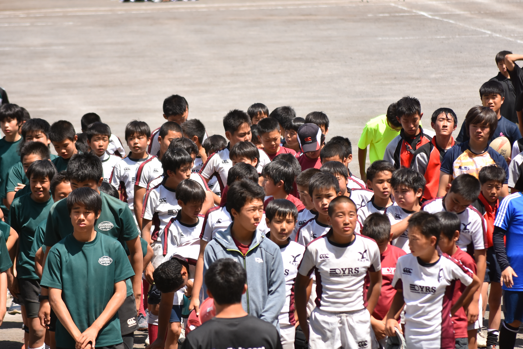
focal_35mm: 210
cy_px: 174
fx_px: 3053
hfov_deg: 9.8
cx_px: 262
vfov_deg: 6.6
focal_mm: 140
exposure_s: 1/1000
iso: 320
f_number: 5.6
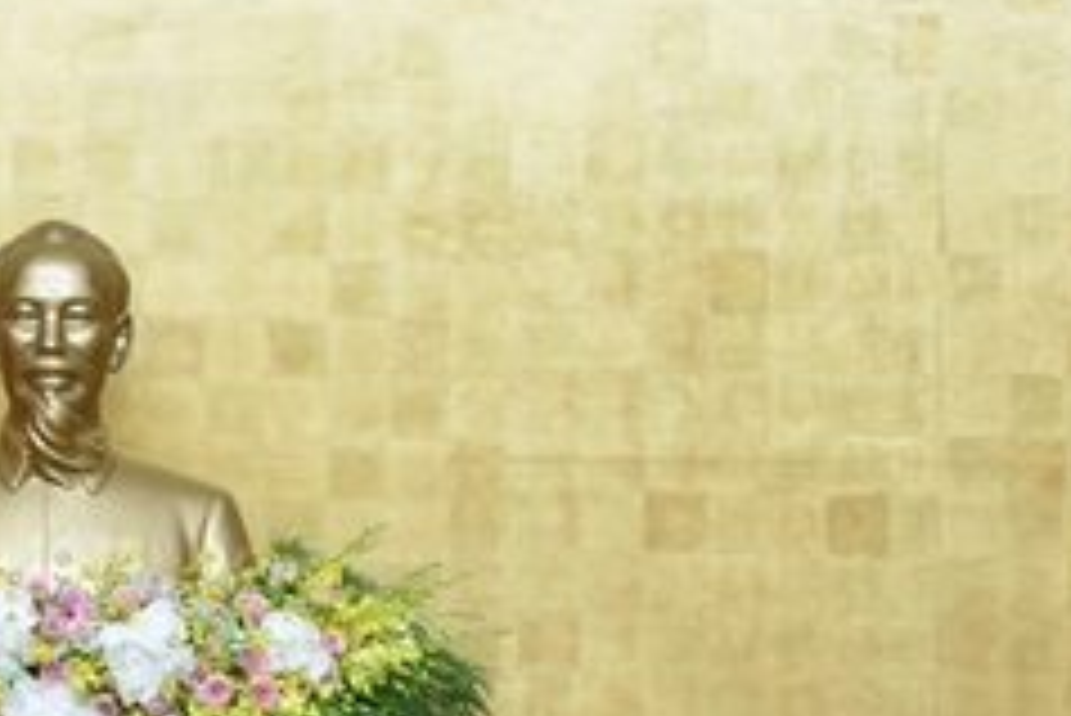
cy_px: 928
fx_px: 7799
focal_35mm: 262
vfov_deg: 5.2
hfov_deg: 7.8
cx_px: -90
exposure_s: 1/250
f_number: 5
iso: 2500
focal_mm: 78
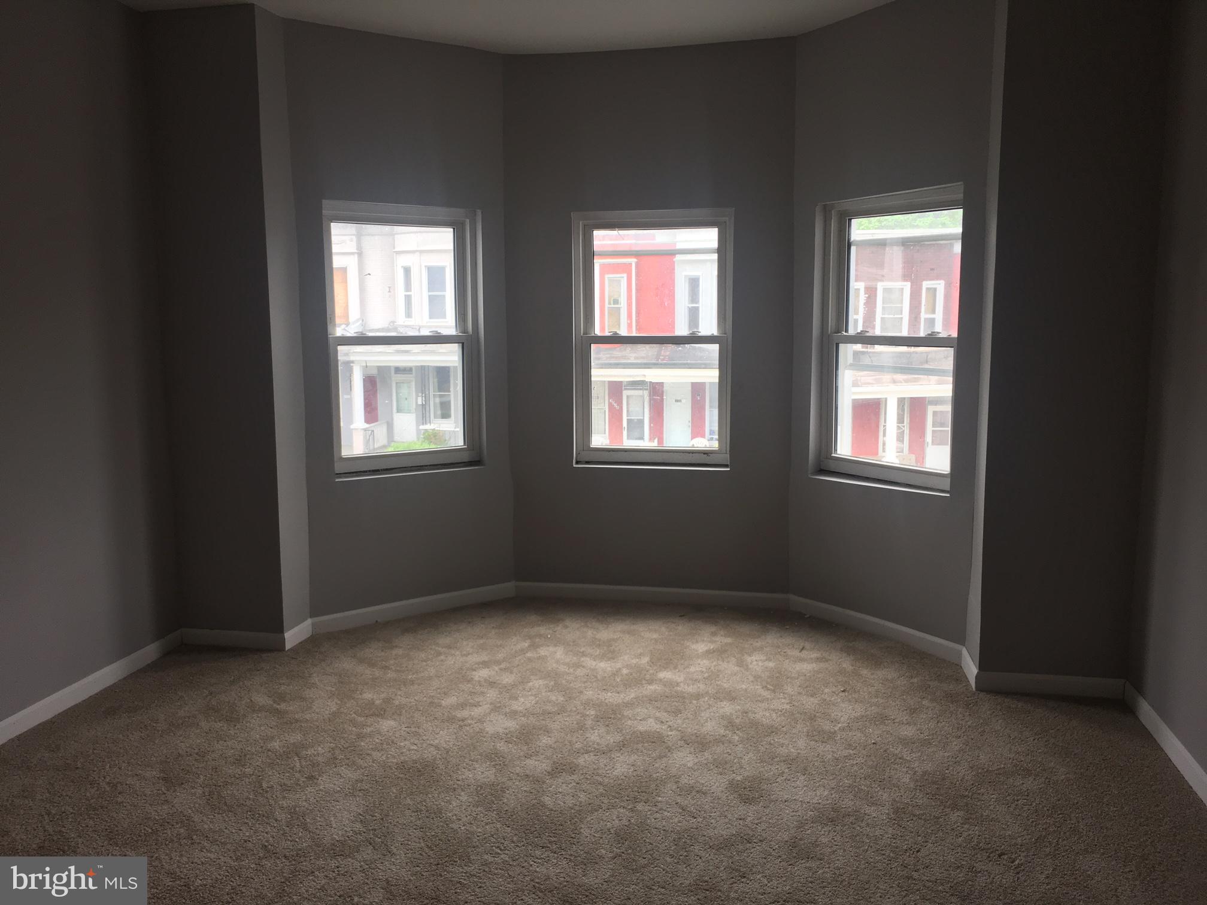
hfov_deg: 61.7
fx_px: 1011
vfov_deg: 48.2
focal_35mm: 29
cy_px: 452
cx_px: 604
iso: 40
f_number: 2.2
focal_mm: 4.15
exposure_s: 1/120
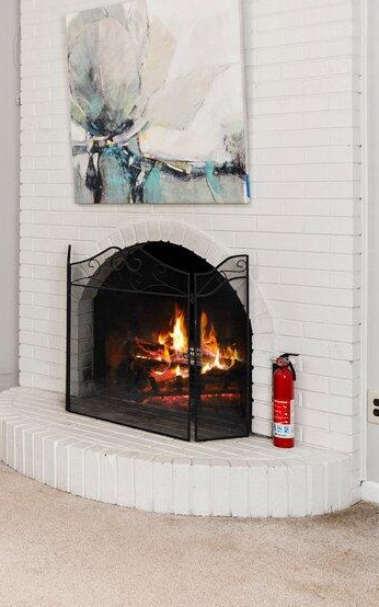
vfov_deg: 40.7
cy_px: 215
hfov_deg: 25.3
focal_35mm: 49
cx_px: 22
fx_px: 810
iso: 640
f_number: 7.1
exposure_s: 1/6
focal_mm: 13
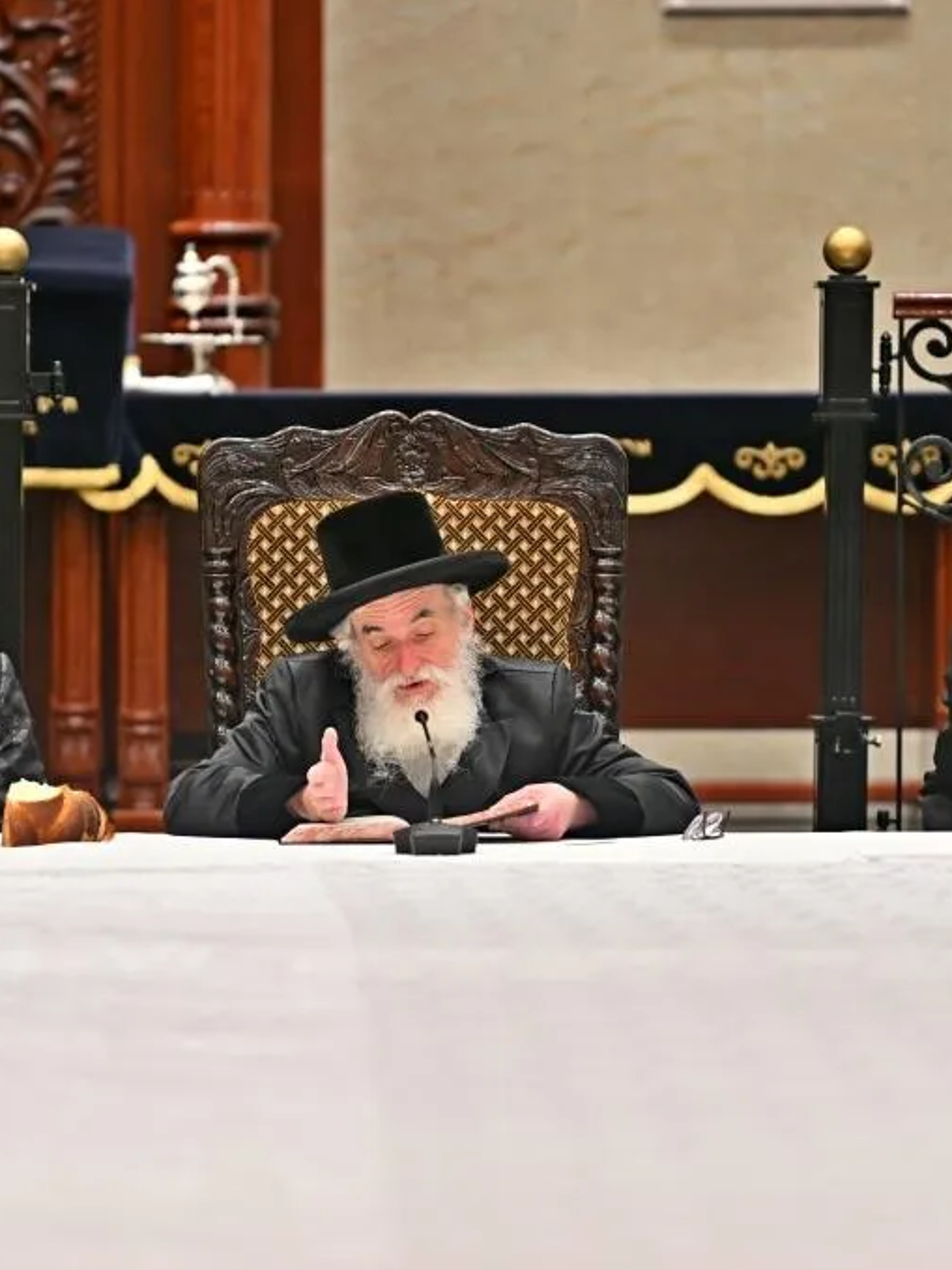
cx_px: 483
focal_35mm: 290
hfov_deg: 5.1
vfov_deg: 6.8
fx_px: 10637
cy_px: 635
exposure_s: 1/400
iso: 320
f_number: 2.8
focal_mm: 200
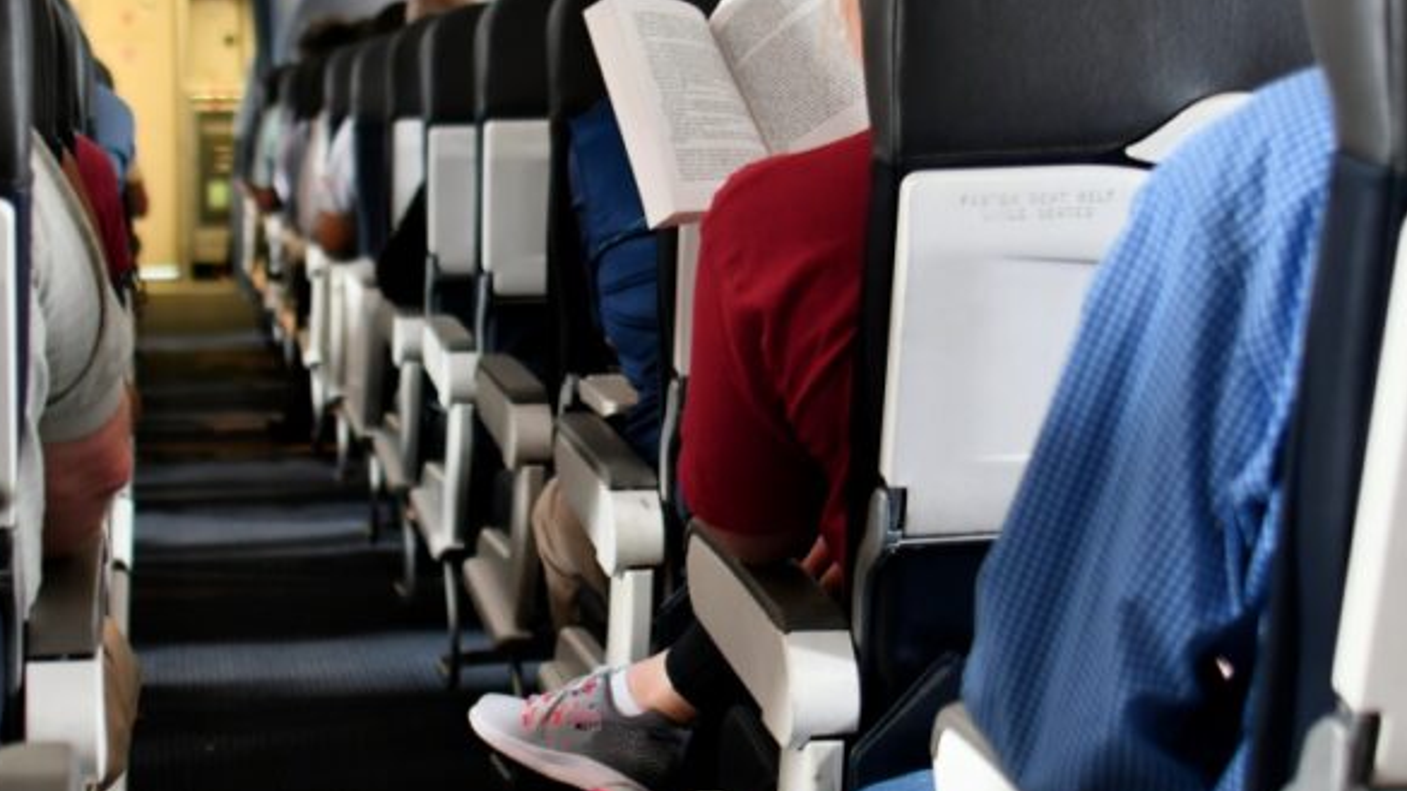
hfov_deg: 26.3
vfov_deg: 14.9
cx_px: 613
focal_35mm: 81
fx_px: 3013
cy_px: 246
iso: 250
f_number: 2.5
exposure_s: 1/25
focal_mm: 35
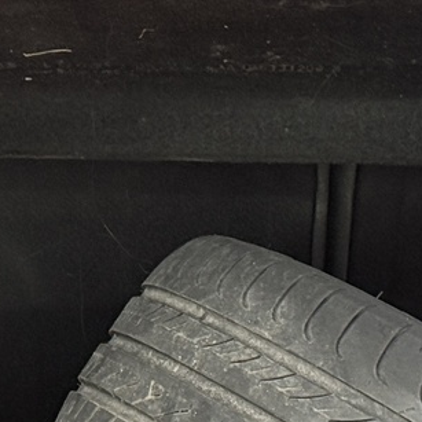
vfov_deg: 8.8
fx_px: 2745
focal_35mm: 199
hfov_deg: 8.8
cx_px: 78
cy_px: 324
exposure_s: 1/40
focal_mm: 6.76
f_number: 1.78
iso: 320
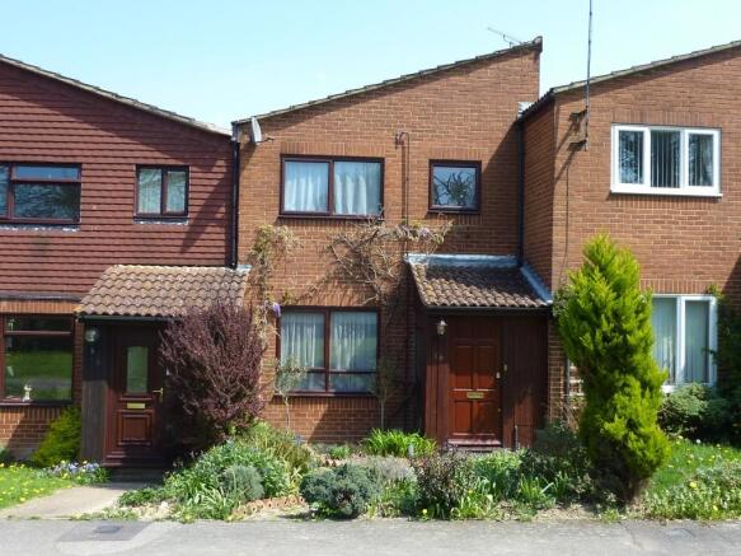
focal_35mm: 33
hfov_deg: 55.4
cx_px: 370
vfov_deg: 42.9
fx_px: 706
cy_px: 278
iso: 80
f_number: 4
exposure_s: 1/320
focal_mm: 4.1
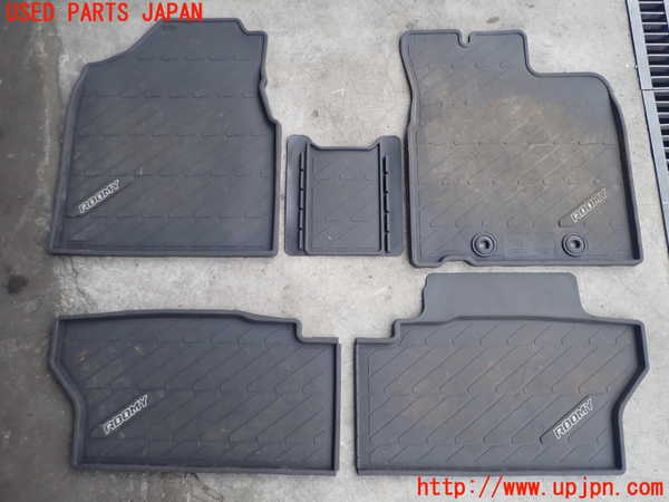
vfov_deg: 54.9
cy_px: 251
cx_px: 334
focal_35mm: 25
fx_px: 483
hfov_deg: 69.4
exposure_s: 1/100
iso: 100
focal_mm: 4.5
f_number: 2
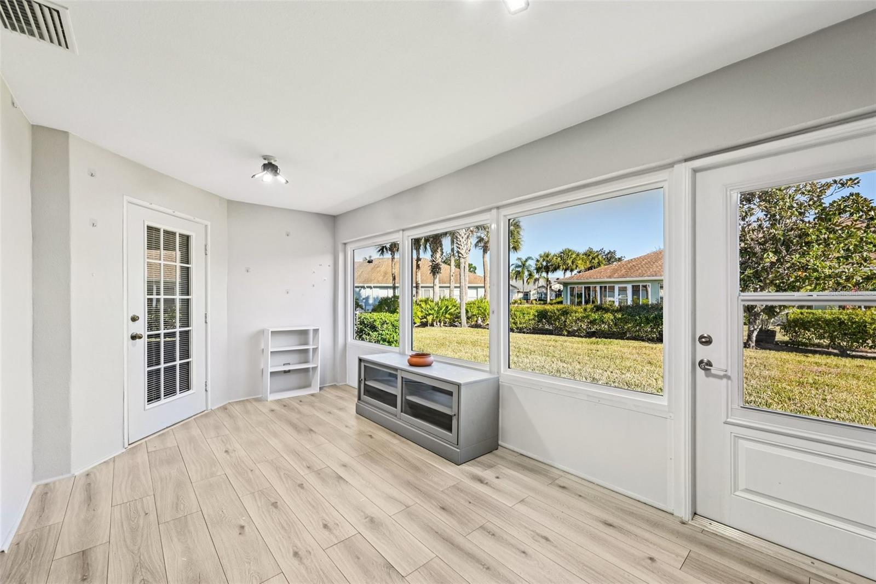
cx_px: 438
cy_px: 292
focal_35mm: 14
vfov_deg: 81.2
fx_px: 341
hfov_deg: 104.3
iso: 400
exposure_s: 1/320
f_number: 8
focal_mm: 14
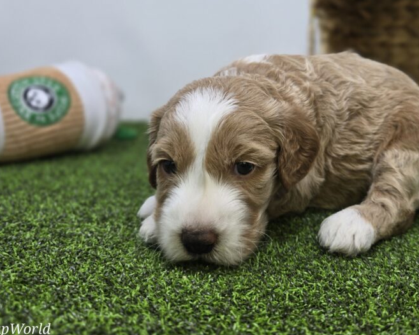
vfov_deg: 41.8
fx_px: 434
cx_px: 279
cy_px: 121
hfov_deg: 50.6
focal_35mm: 35
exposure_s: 1/120
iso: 50
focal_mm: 6.3
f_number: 1.7
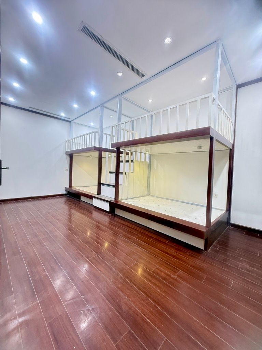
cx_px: 131
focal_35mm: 14
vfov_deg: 102.1
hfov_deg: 85.7
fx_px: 141
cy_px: 175
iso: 400
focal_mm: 2.22
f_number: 2.2
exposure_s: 1/50
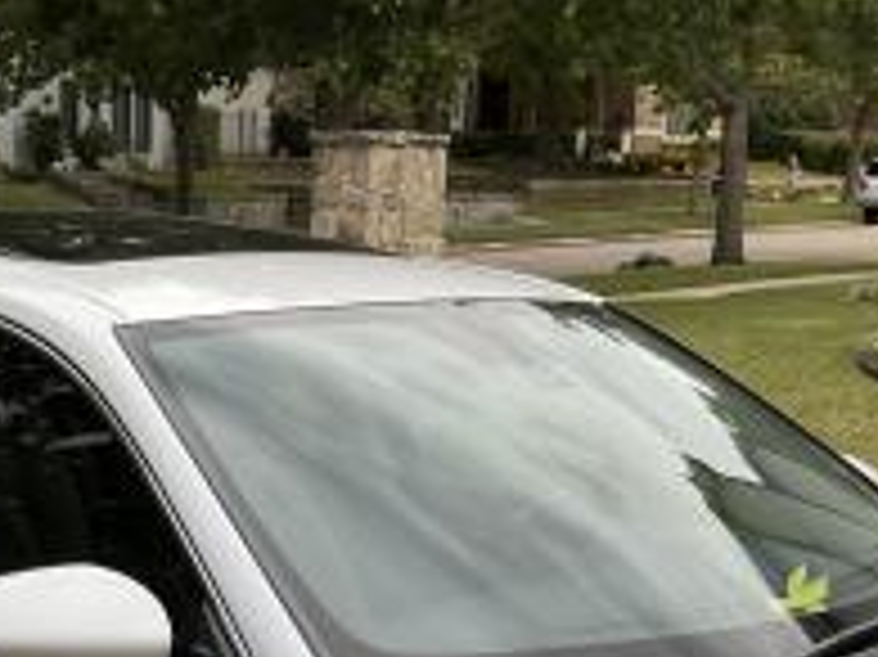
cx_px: 135
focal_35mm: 75
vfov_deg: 18.3
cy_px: 842
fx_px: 1901
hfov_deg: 25.4
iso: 40
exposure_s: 1/120
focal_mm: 3
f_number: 1.8
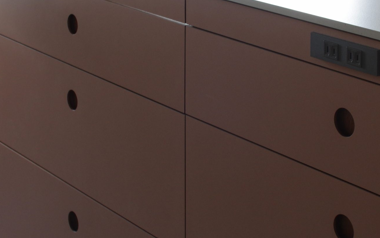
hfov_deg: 23.0
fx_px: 932
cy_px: 71
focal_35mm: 90
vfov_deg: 14.5
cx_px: 217
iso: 400
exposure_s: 1/13
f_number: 9
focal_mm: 30
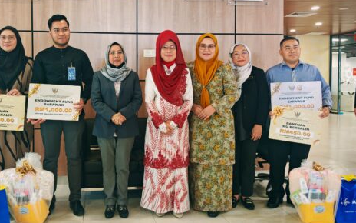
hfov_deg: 52.2
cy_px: 92
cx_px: 136
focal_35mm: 37
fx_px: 359
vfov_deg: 34.3
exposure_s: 1/50
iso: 200
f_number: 2
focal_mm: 6.83
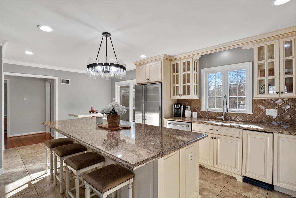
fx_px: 148
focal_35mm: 18
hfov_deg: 90.0
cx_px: 148
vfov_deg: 67.4
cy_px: 99
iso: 400
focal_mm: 9
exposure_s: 1/30
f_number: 8
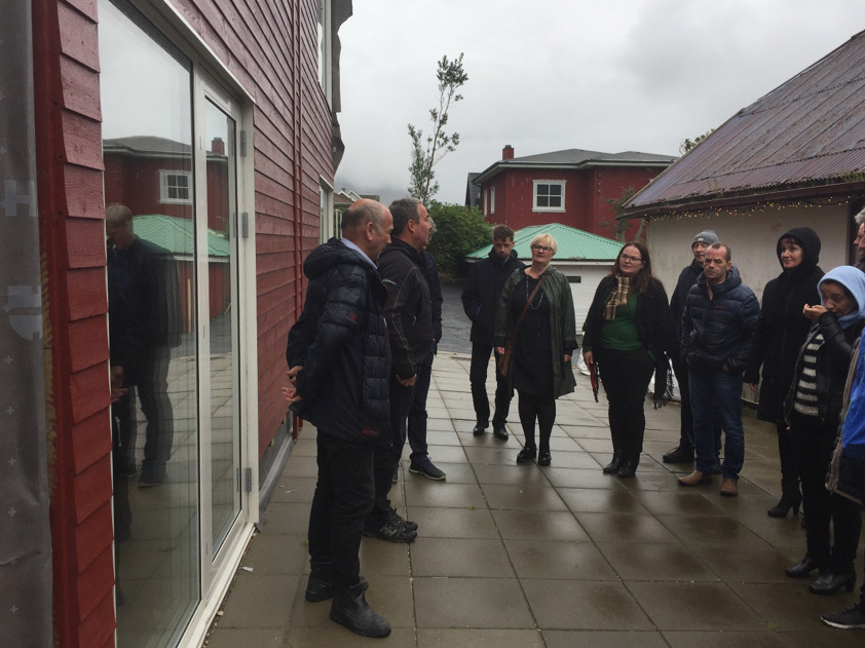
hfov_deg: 58.4
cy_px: 313
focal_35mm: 31
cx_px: 446
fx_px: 774
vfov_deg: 45.4
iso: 32
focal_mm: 4.15
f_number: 2.2
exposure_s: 1/465
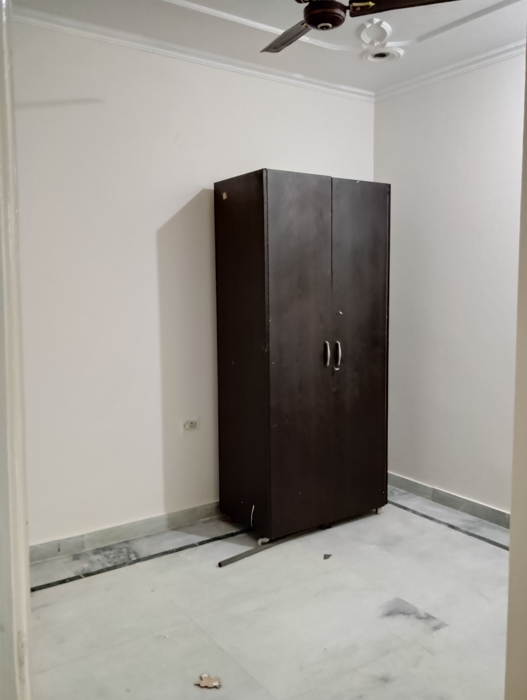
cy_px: 350
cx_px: 264
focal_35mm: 29
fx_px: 587
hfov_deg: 48.3
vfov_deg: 61.6
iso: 824
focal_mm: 4.25
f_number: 1.8
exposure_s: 1/30
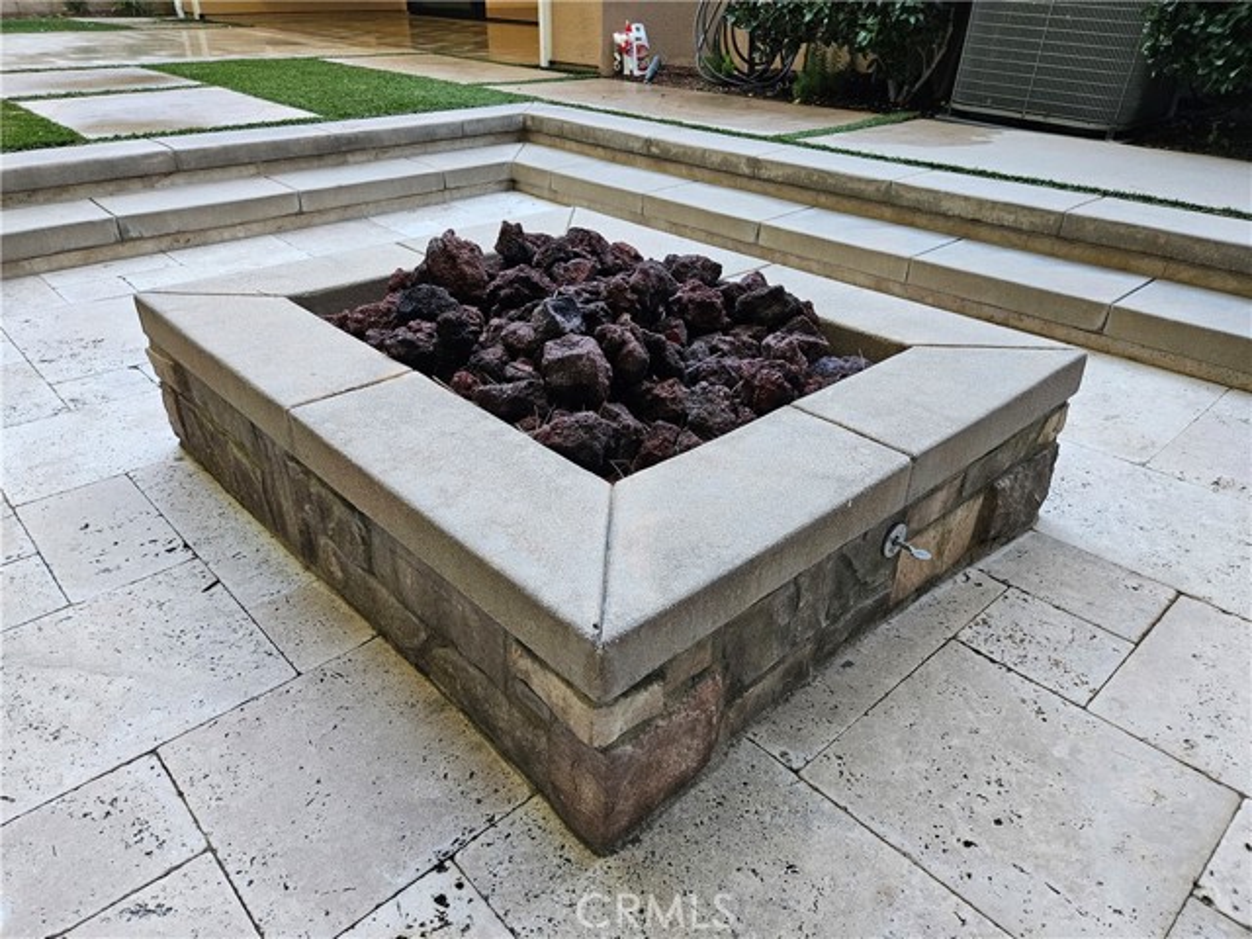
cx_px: 626
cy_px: 470
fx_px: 832
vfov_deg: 58.9
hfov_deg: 73.9
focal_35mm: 23
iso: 400
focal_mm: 5.4
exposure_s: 1/359
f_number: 1.8
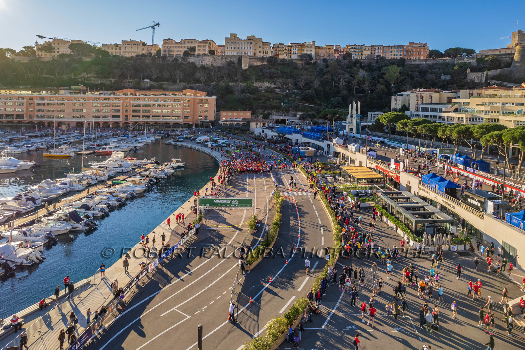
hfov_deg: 78.6
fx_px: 321
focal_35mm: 22
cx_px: 262
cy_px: 175
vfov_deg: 57.2
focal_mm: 8.4
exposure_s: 1/1000
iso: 100
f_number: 2.8
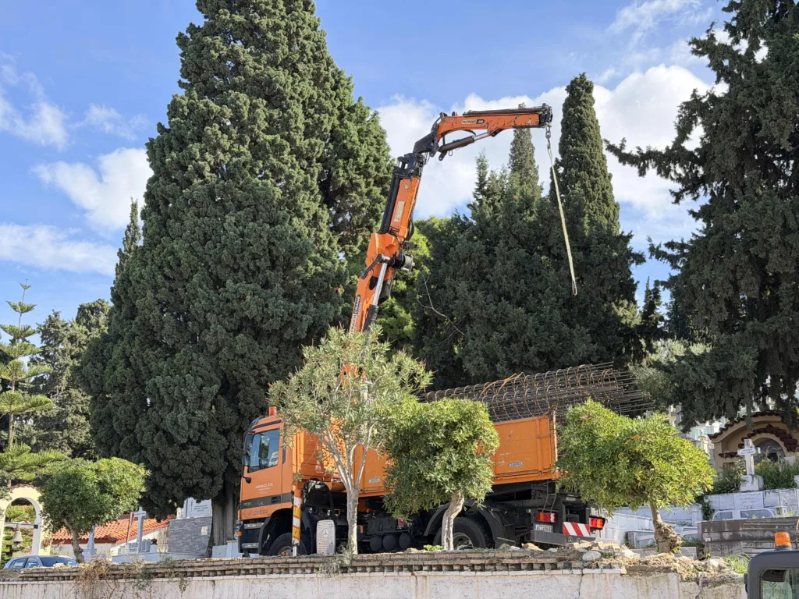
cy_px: 300
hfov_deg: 39.7
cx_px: 400
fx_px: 1108
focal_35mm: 48
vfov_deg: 30.3
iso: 100
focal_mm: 6.76
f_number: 1.78
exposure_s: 1/2208
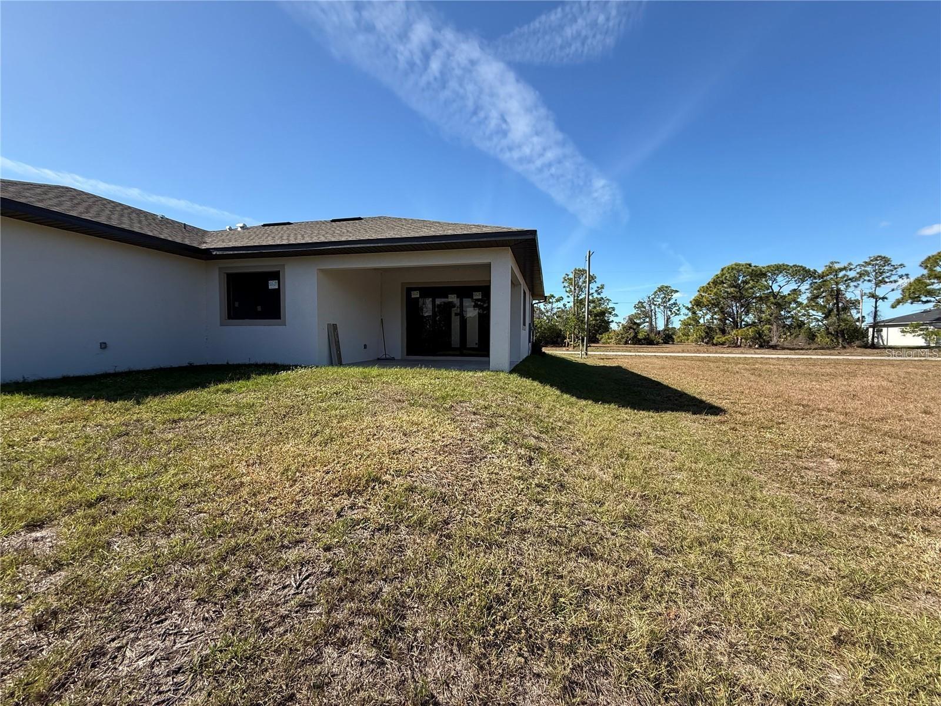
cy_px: 353
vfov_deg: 85.7
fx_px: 381
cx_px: 470
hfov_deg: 102.1
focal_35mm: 14
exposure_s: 1/1285
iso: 50
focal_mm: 2.22
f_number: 2.2
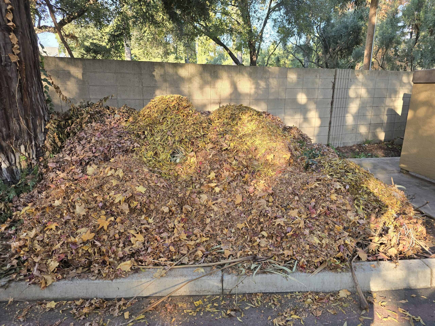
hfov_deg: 73.9
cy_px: 163
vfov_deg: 58.9
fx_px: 289
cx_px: 218
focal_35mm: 23
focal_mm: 6.3
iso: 64
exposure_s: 1/180
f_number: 1.7
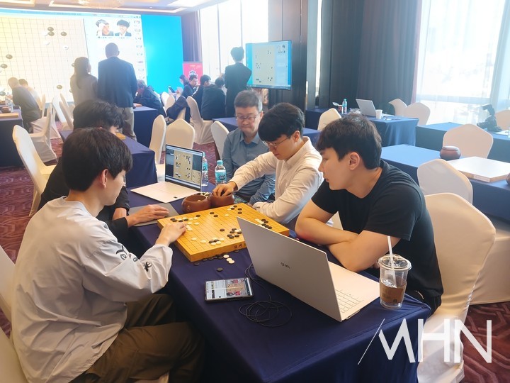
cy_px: 192
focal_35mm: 27
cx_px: 255
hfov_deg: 65.3
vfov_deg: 51.4
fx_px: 398
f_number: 1.8
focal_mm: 4
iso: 250
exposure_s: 1/25
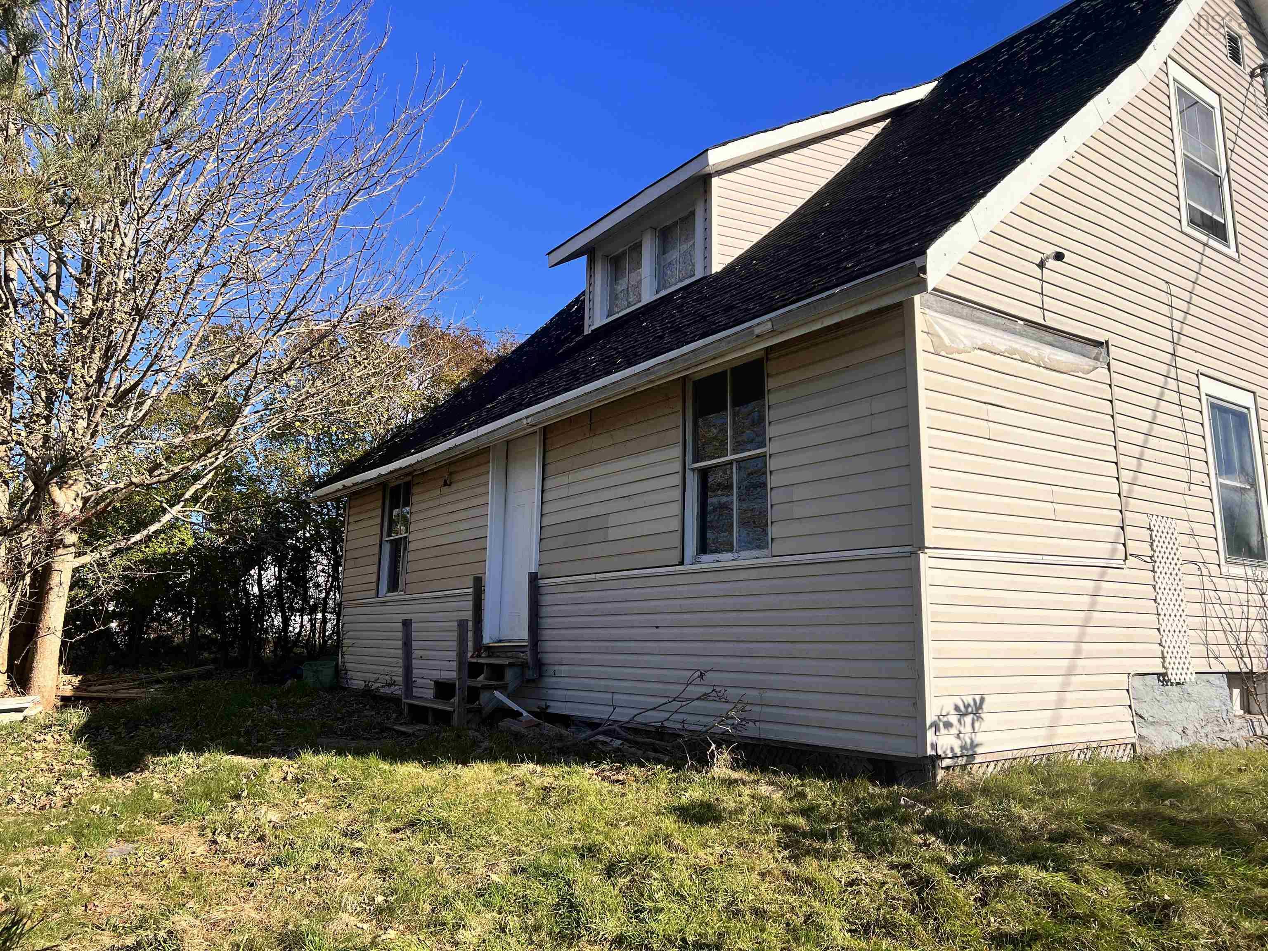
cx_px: 634
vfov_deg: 53.1
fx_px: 952
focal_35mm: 26
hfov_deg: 67.3
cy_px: 476
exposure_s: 1/3704
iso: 50
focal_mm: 5.7
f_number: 1.5
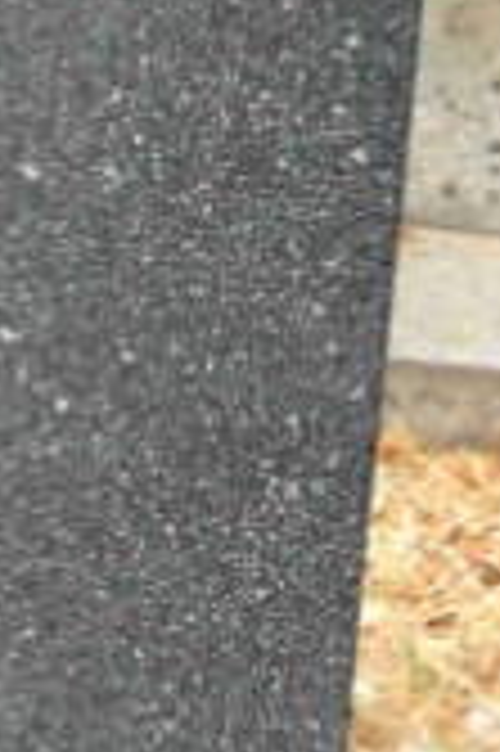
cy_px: 261
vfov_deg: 8.0
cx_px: -797
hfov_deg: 5.1
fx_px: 5407
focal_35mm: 259
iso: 518
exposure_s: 1/91
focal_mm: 10.84
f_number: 4
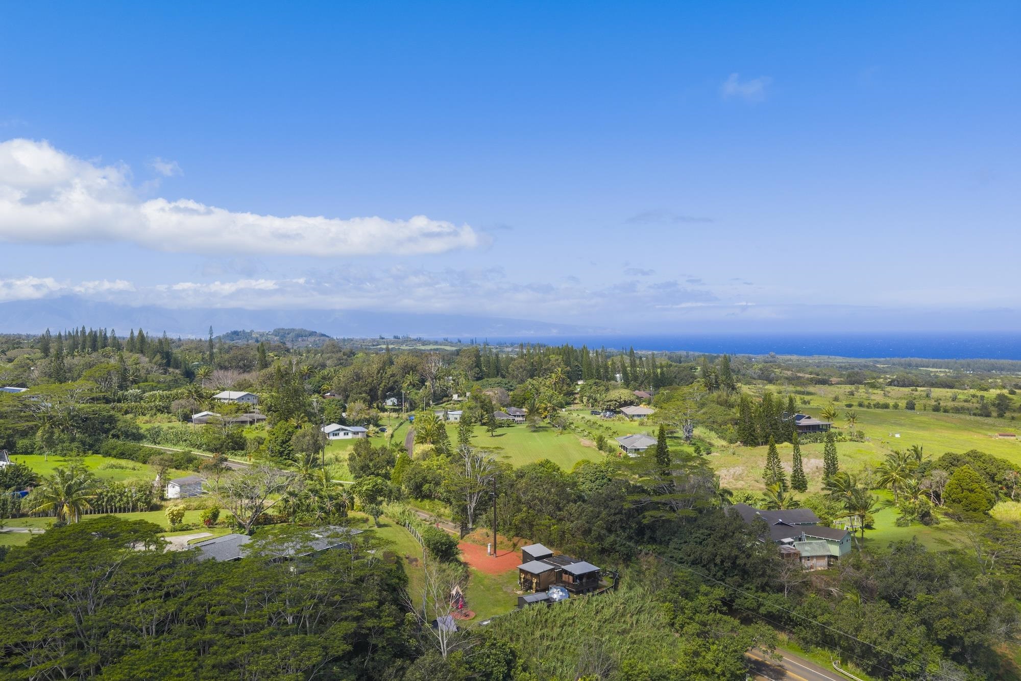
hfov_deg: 65.5
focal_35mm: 28
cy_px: 340
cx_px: 510
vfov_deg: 46.4
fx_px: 794
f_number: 2.8
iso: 250
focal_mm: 14.45
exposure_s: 1/1600
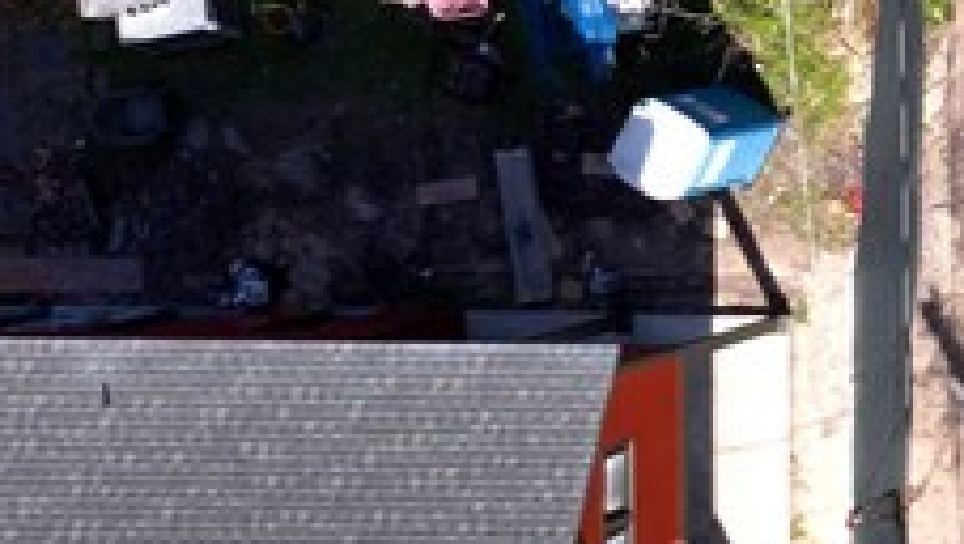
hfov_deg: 9.2
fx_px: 4655
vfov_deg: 6.5
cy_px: -412
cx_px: 2979
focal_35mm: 182
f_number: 2.8
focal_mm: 12.29
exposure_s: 1/80
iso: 200
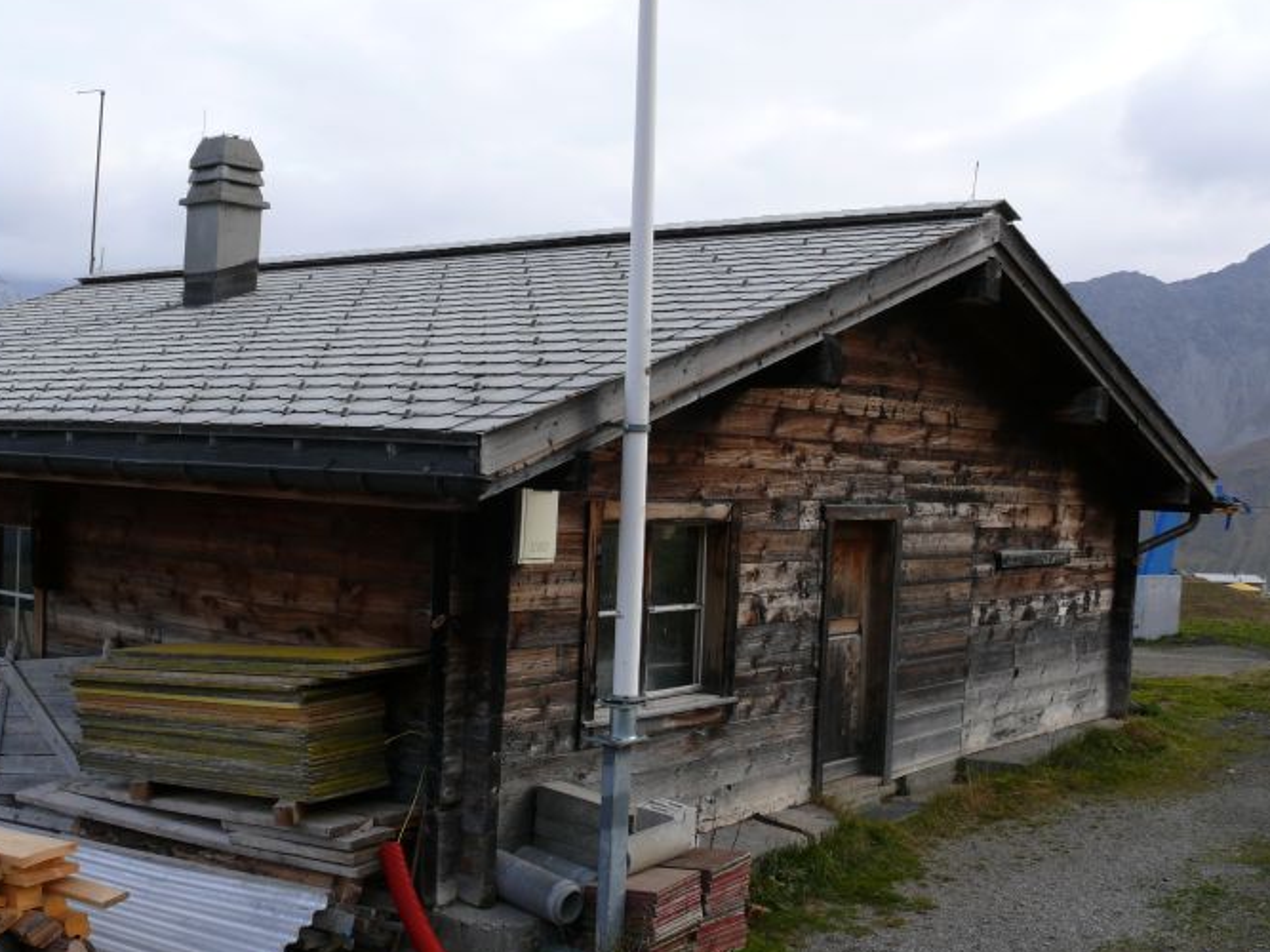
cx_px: 522
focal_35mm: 42
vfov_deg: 34.3
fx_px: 1541
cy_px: 484
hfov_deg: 44.6
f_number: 4
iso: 100
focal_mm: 7.4
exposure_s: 1/200
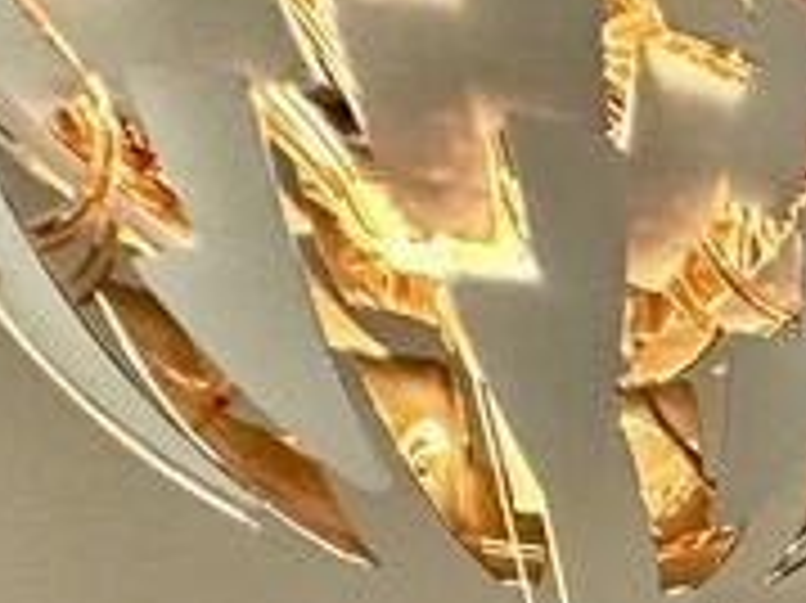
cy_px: 1678
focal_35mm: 80
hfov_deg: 15.0
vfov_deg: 12.0
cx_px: 1923
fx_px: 1861
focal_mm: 2.22
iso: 250
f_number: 2.2
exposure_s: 1/99
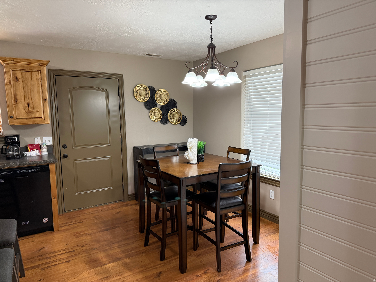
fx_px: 261
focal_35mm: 24
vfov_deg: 56.8
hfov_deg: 71.6
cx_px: 188
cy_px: 141
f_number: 1.78
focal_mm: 6.76
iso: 200
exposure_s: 1/60
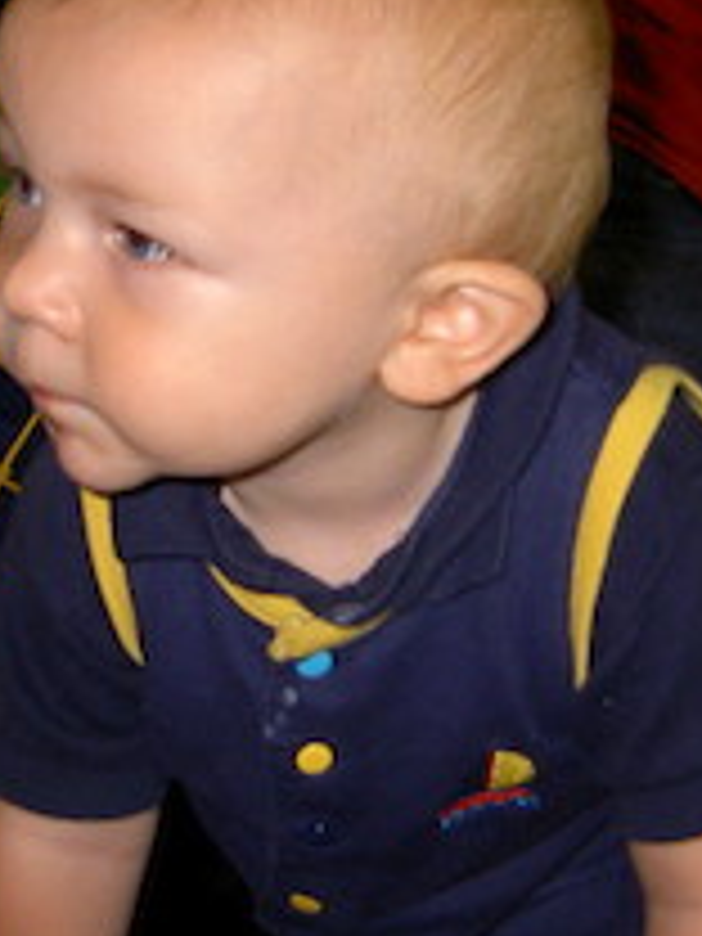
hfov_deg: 17.0
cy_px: 342
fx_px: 2352
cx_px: 362
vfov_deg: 22.4
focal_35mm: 87
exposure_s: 1/60
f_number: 2.8
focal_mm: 5.6
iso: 100
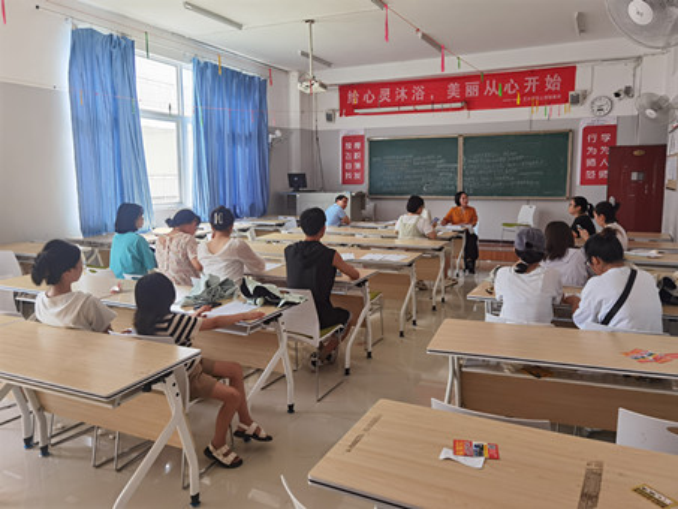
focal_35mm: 27
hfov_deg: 65.3
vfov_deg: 51.4
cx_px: 339
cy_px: 254
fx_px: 529
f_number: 1.9
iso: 50
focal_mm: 6.71
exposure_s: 1/115
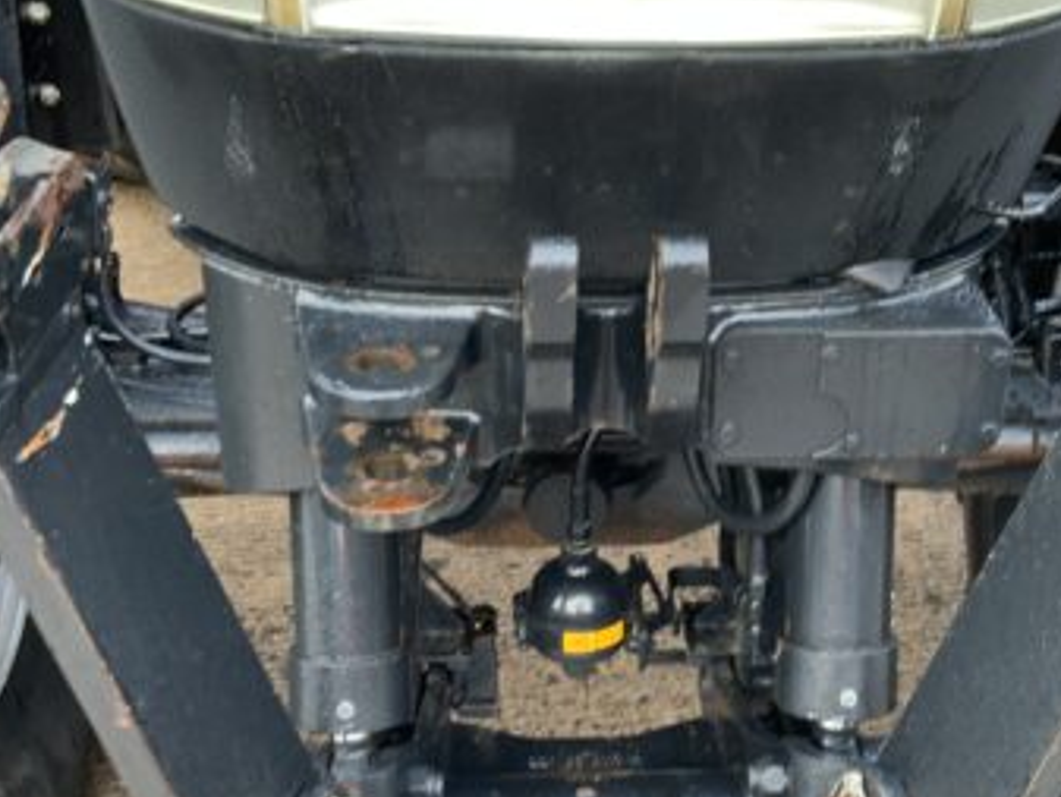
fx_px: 1686
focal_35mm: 55
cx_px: 627
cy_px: 529
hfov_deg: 34.8
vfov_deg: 26.4
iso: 64
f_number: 1.8
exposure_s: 1/70
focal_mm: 3
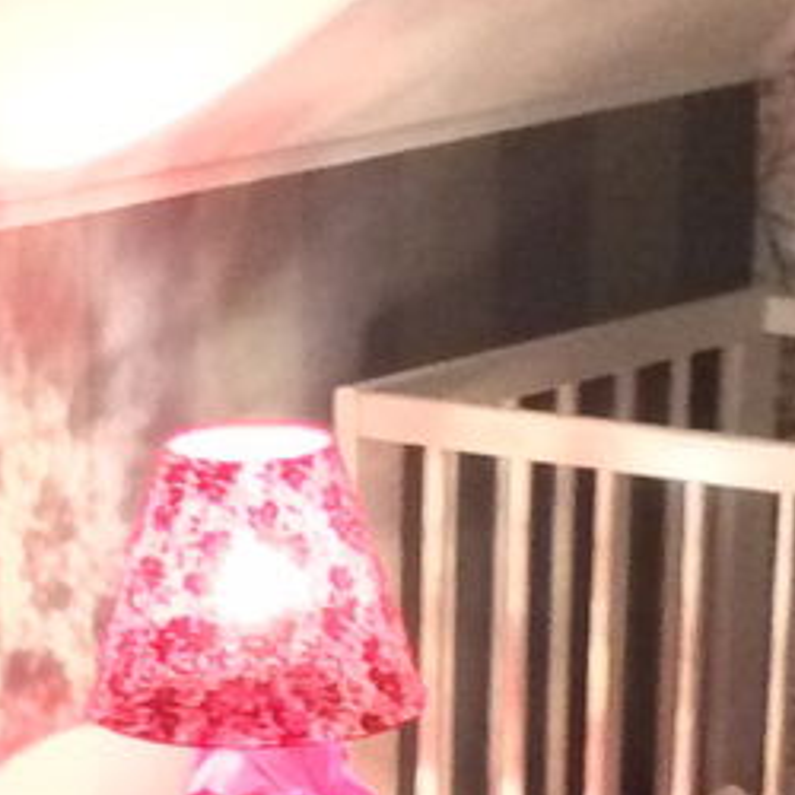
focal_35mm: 181
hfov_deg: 9.5
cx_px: -130
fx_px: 4703
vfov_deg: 9.4
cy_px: 1185
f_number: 2.4
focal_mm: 3.3
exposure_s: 1/17
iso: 400
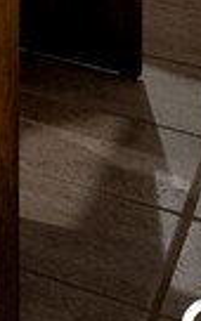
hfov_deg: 5.6
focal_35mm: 157
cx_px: -873
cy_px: -548
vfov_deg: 10.6
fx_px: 1376
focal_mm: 14
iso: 400
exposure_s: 1.3
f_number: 11
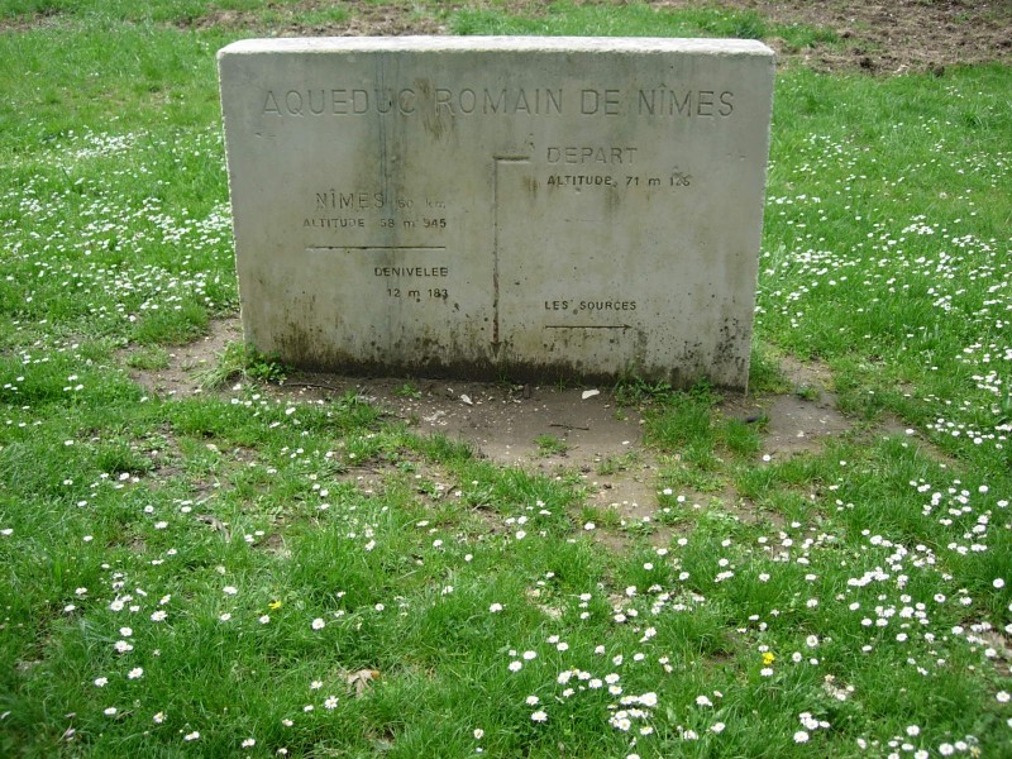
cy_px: 380
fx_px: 1111
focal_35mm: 38
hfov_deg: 49.0
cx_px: 506
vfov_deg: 37.7
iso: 64
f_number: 2.8
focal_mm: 7.8
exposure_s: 1/373
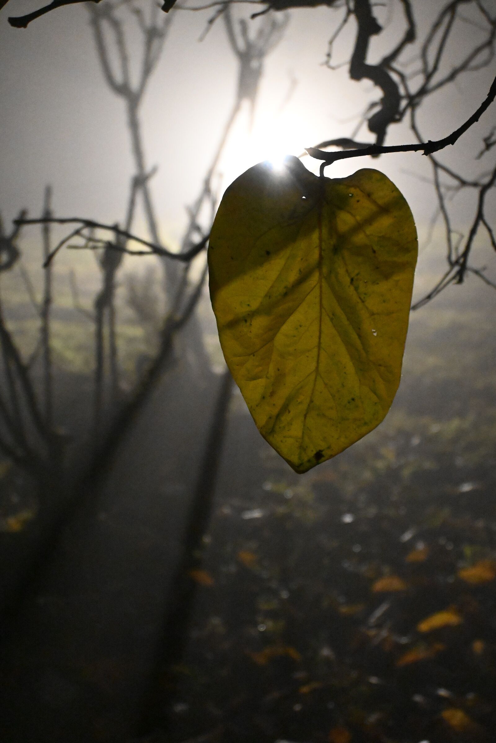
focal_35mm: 62
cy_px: 372
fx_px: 1271
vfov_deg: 32.6
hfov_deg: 22.1
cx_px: 248
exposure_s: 1/13
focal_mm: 41
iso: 12800
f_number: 5.6
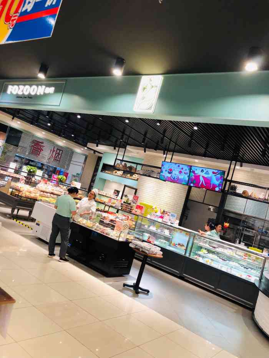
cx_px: 134
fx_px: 290
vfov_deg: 63.4
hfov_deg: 49.8
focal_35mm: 28
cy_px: 179
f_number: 1.8
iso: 40
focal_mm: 3.99
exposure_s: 1/33
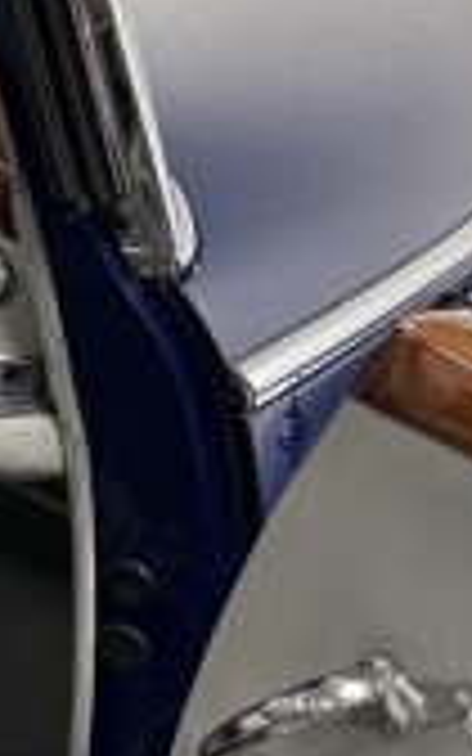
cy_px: 446
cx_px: -616
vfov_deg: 21.4
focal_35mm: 97
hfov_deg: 11.4
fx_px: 1996
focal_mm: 6.86
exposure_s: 1/50
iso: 200
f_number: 1.78
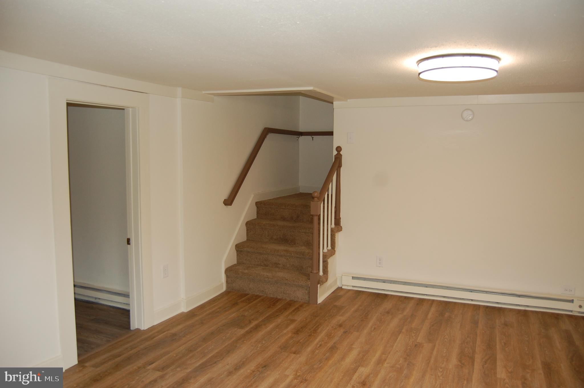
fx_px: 438
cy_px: 194
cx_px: 292
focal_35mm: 27
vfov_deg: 47.8
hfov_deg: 67.4
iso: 400
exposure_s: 1/60
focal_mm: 18
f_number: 3.5
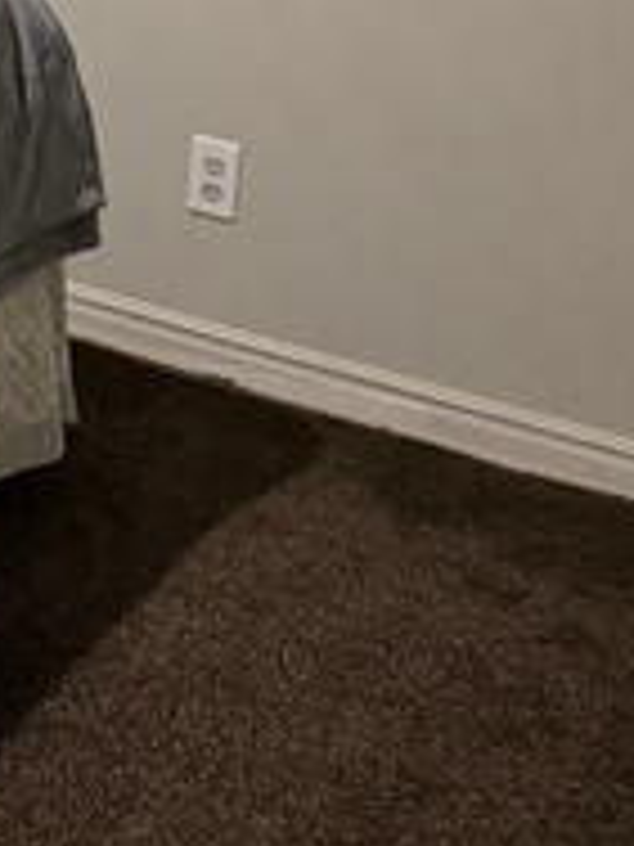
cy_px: -225
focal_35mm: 98
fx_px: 2393
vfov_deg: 18.7
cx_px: -643
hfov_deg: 13.0
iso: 640
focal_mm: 6.76
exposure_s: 1/60
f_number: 1.78
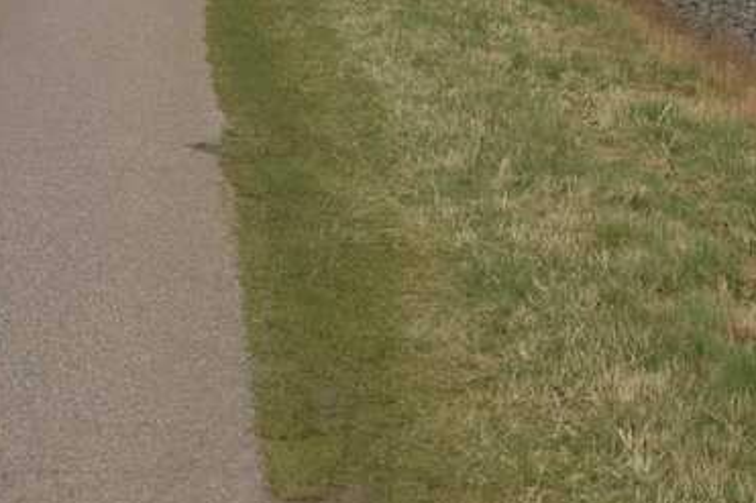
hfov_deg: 10.3
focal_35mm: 194
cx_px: 1070
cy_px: -200
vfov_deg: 7.0
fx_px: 4072
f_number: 8
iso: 400
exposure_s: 1/320
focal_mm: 40
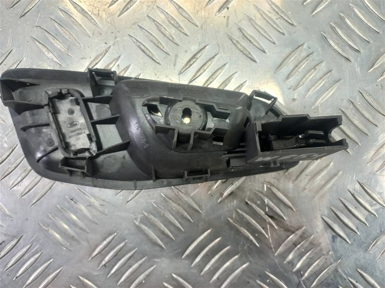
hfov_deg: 69.4
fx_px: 278
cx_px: 192
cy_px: 144
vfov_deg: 54.9
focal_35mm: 25
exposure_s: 1/50
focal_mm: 4.6
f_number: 1.8
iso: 100
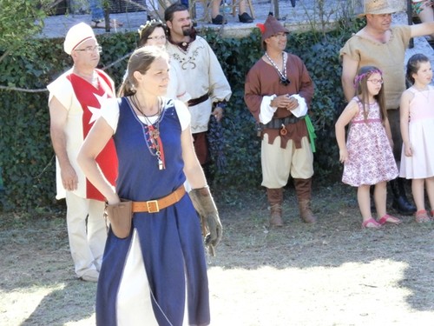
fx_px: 1755
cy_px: 163
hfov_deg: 14.1
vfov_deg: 10.6
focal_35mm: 140
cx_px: 217
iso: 200
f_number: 5.4
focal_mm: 25.06
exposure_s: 1/100
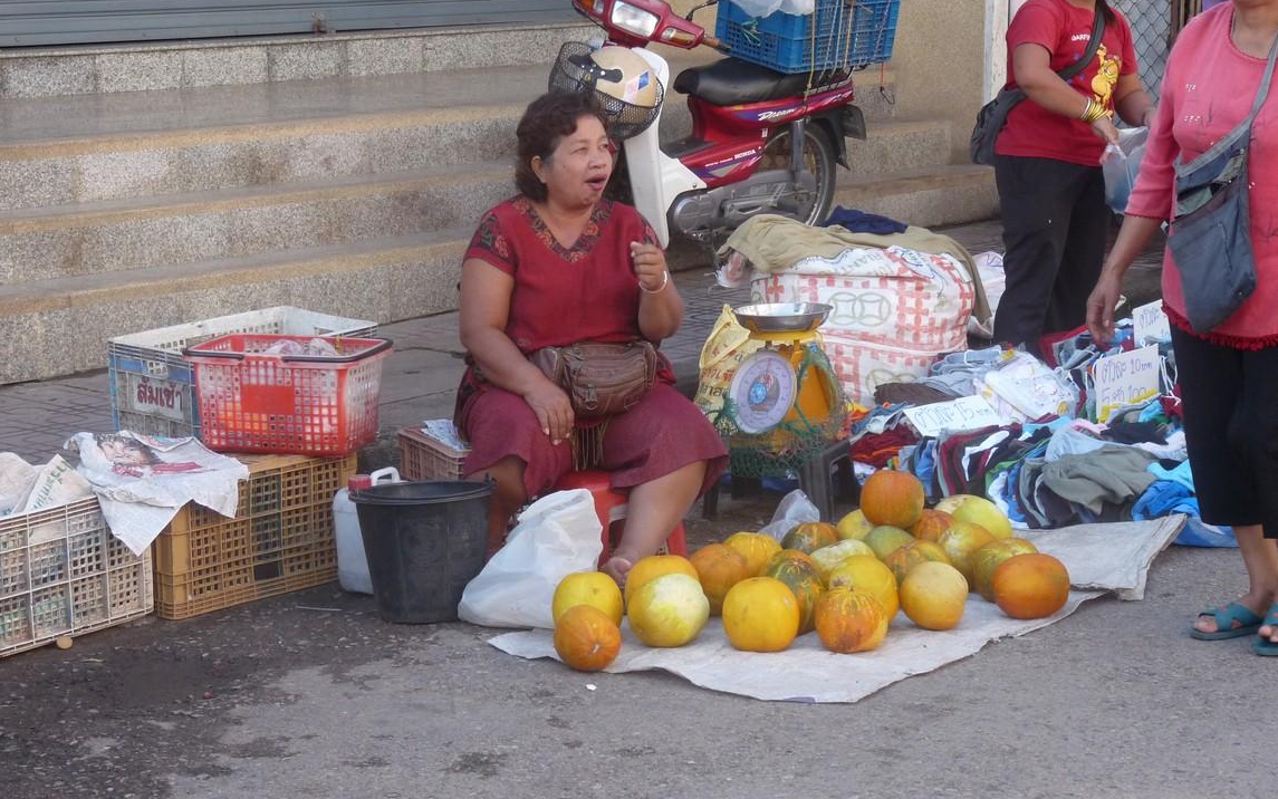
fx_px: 2891
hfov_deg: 24.9
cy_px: 395
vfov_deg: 15.7
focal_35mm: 83
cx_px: 641
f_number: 3.6
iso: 200
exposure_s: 1/200
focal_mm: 13.8
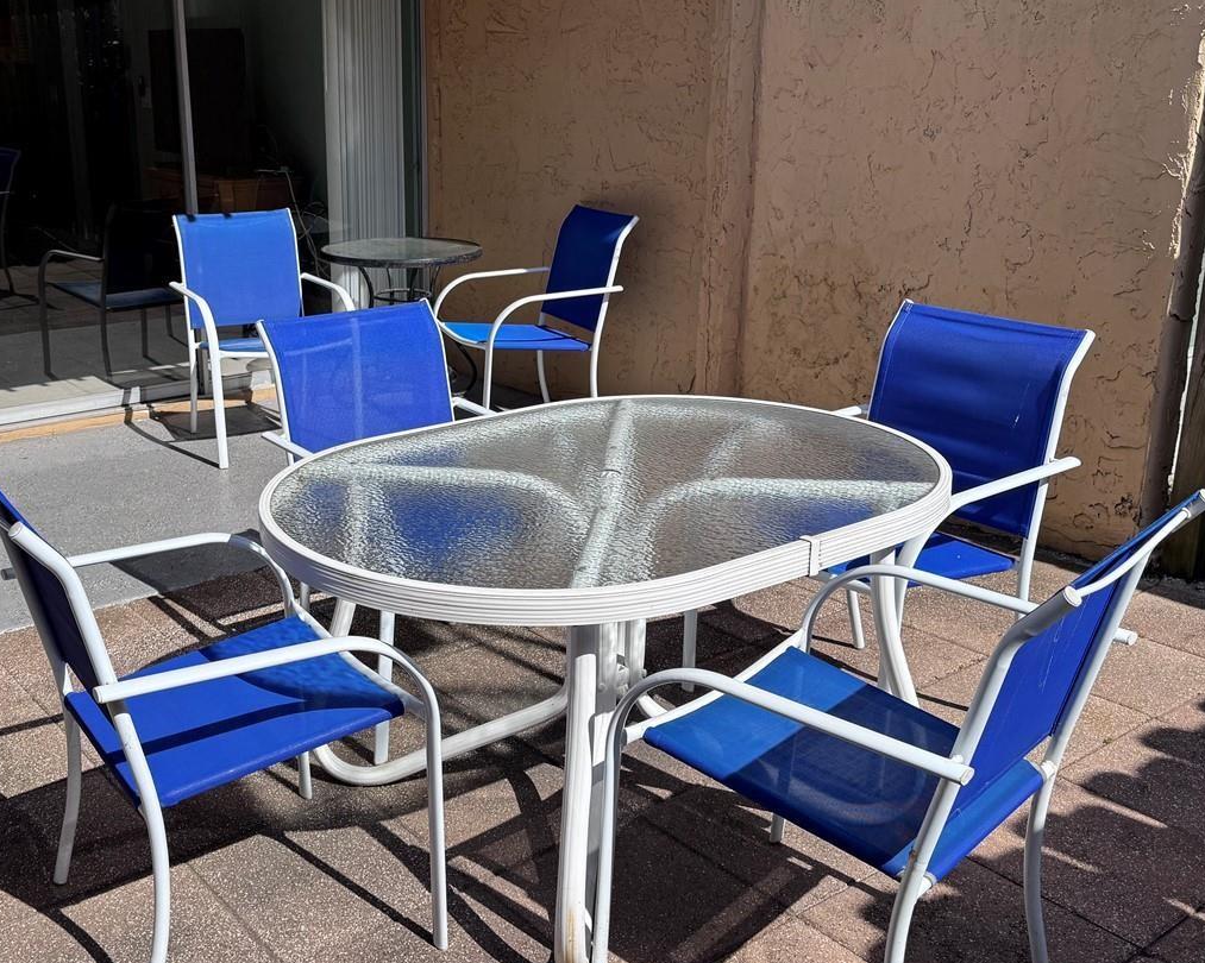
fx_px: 1319
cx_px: 390
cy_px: 418
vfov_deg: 40.0
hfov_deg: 48.2
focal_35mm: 37
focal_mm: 6.76
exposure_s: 1/4950
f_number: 1.78
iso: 80
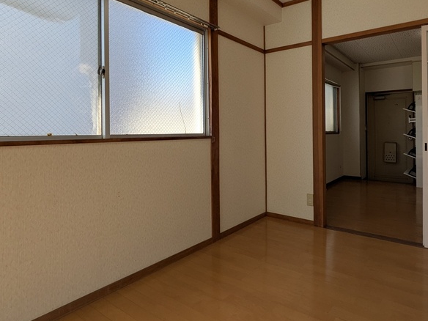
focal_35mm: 23
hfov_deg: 73.5
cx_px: 246
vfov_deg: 58.5
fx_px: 284
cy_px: 131
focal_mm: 1.83
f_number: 2.2
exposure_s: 1/875
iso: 52
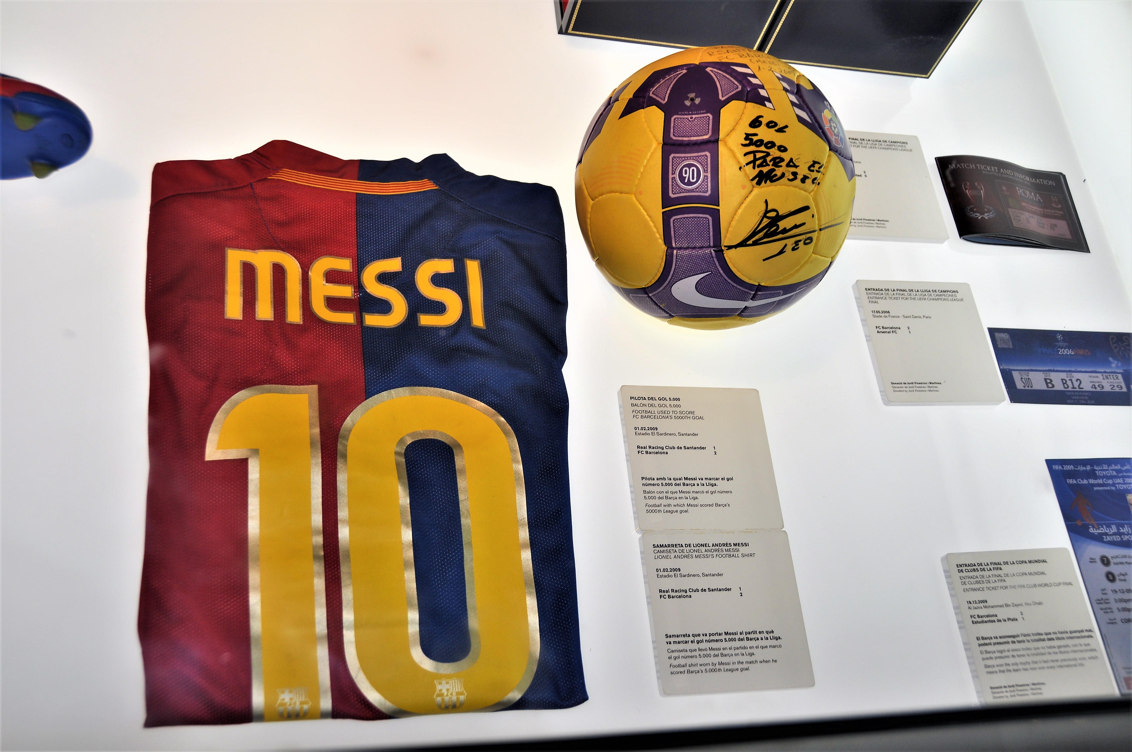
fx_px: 1131
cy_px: 376
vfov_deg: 36.8
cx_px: 566
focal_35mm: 36
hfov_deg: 53.2
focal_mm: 24
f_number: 3.8
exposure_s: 1/60
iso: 200
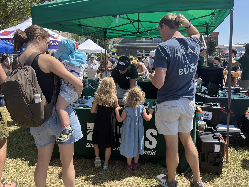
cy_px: 94
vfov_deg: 53.1
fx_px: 187
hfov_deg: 67.3
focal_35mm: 26
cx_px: 124
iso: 50
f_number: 1.6
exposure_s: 1/1580
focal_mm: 5.1
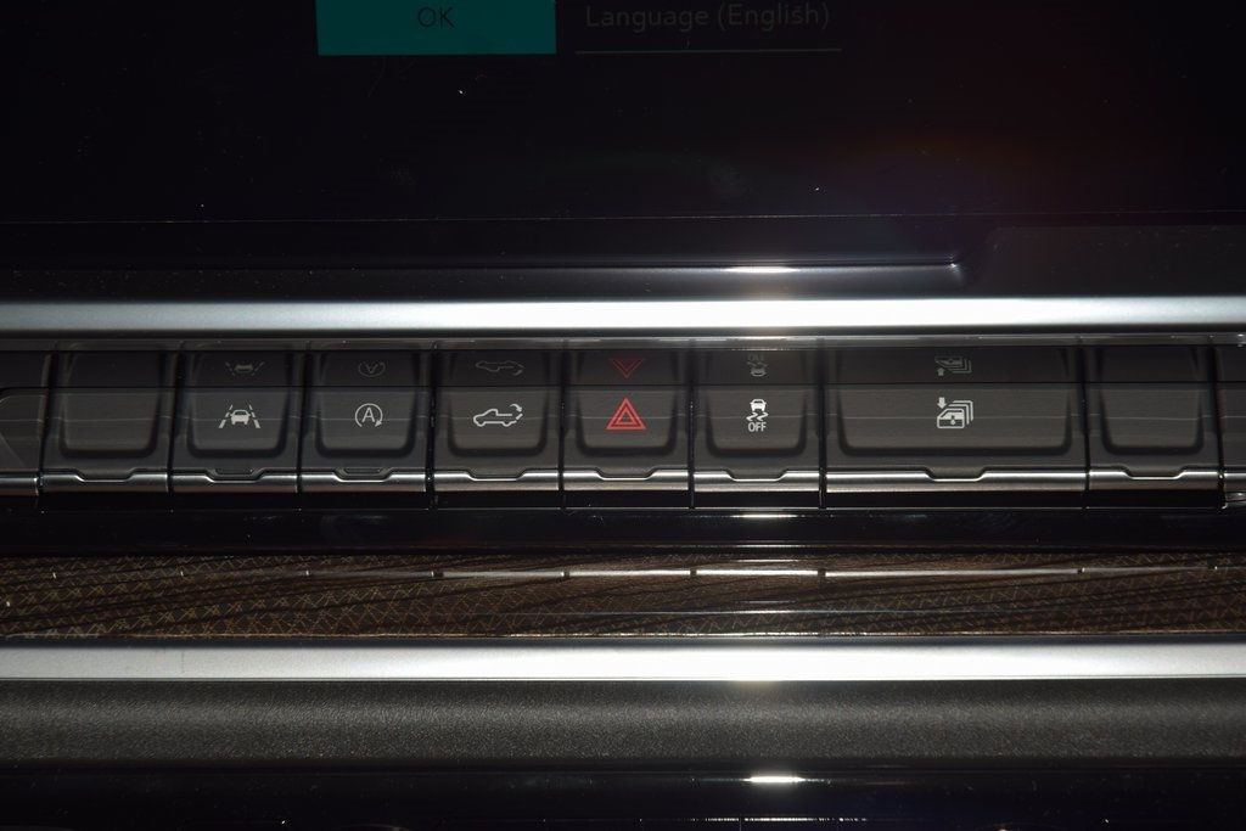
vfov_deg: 13.0
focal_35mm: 105
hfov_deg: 19.5
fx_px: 3634
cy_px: 416
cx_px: 623
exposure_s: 1/125
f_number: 8
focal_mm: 70
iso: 100
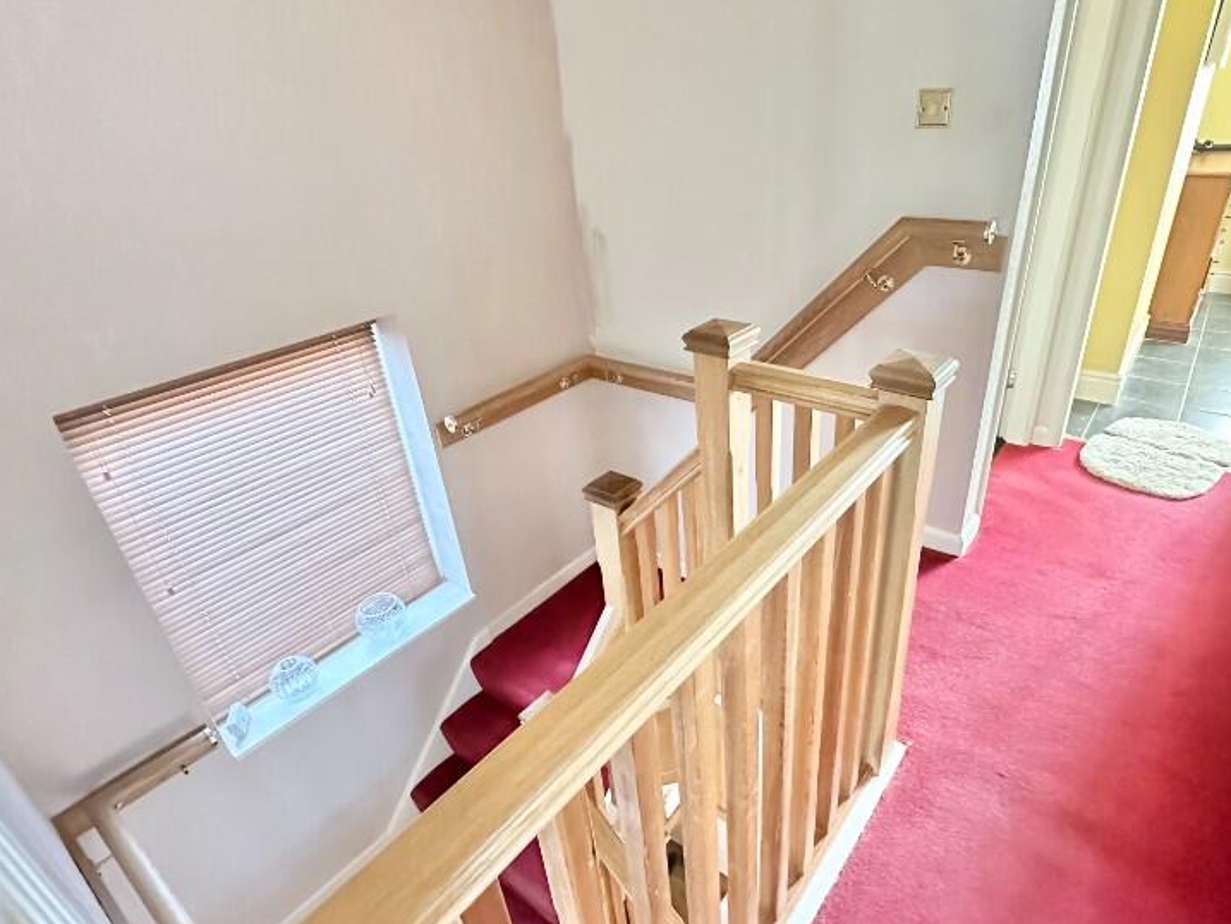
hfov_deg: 81.5
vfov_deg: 66.0
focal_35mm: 20
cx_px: 678
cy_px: 472
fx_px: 711
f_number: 2.2
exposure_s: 1/49
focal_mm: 2.22
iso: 1250
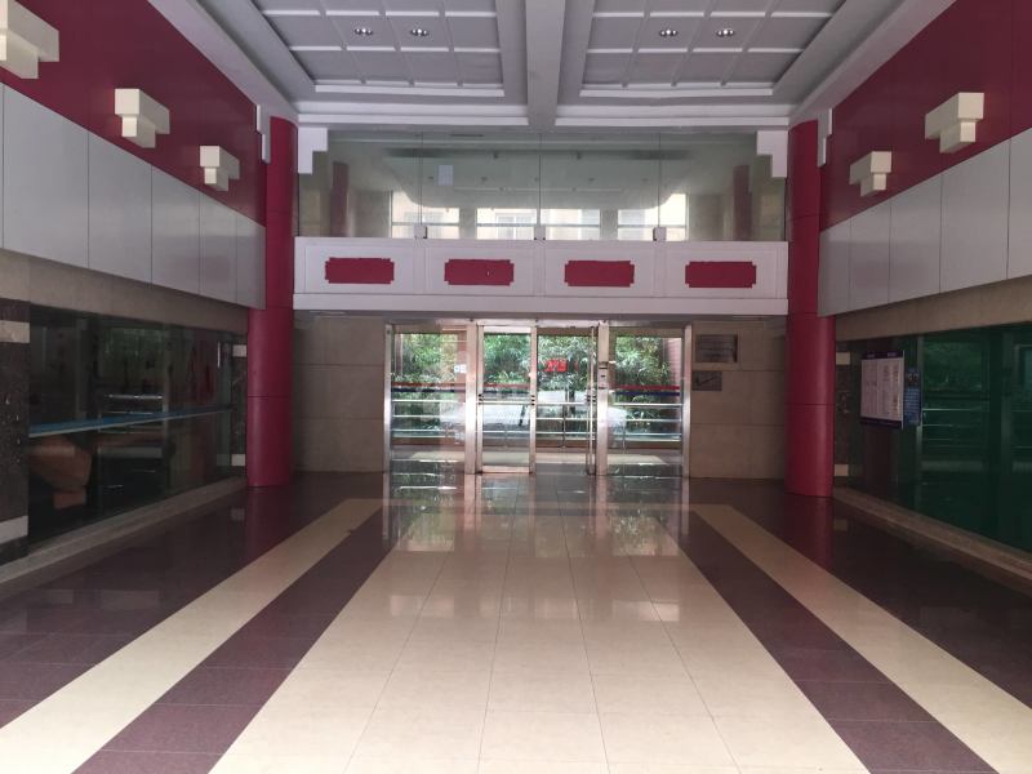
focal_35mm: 29
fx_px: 865
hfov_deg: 61.7
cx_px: 516
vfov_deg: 48.2
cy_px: 387
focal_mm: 4.15
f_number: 2.2
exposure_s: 1/33
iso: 64
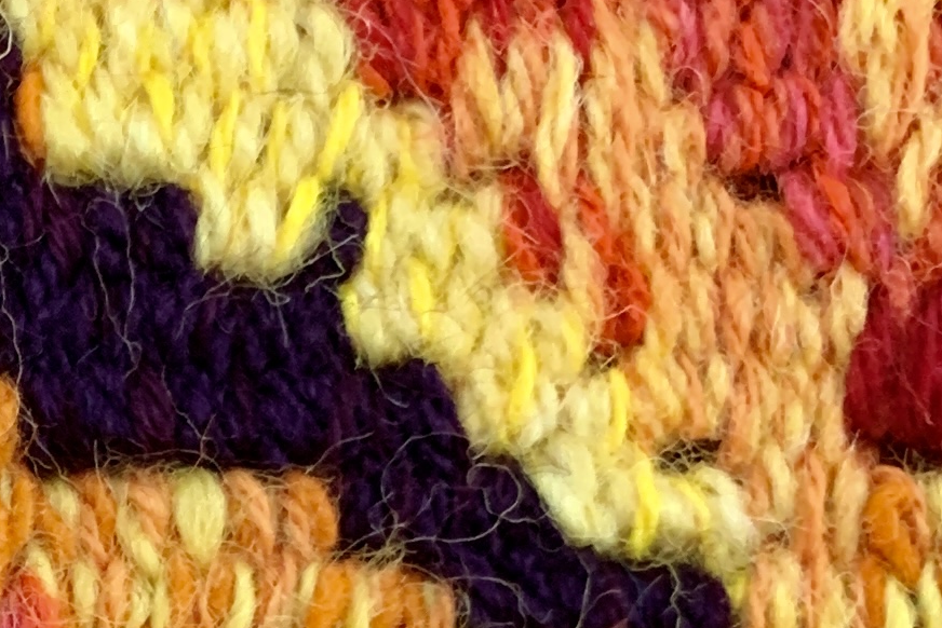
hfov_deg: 14.7
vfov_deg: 10.2
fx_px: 3272
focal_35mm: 125
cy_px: 1219
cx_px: -649
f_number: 1.8
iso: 160
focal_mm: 4.25
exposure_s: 1/60
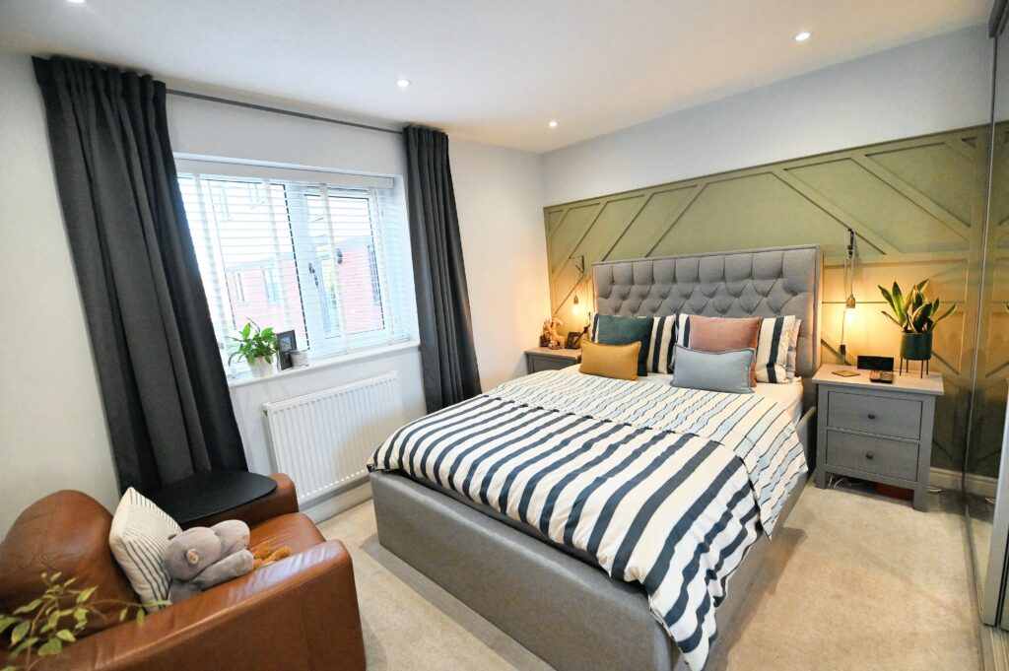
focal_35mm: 15
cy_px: 336
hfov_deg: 100.4
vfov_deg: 77.2
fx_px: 420
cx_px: 504
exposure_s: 1/2500
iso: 6400
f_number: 2.8
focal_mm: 15
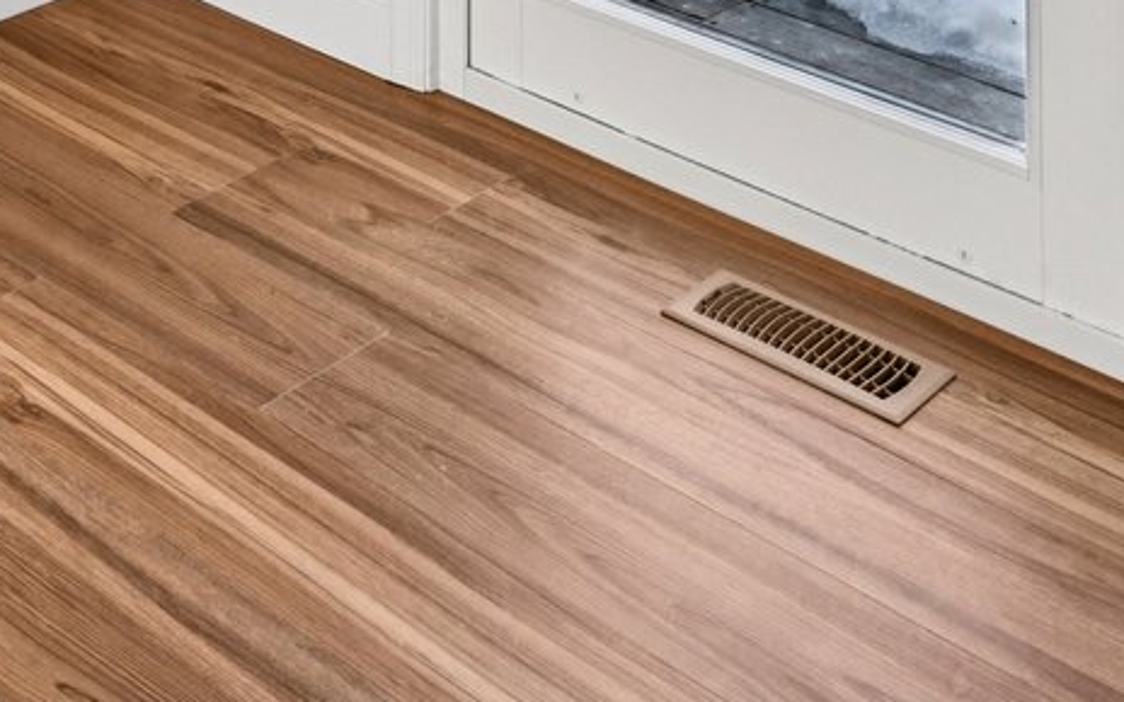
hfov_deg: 27.0
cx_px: 5
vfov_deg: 13.8
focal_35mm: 72
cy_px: -897
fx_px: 2206
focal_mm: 16
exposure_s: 1/250
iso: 400
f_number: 8
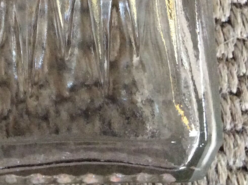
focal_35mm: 85
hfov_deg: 22.4
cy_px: -41
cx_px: 20
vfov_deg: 16.5
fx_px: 608
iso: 250
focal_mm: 3.3
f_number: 2.4
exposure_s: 1/17
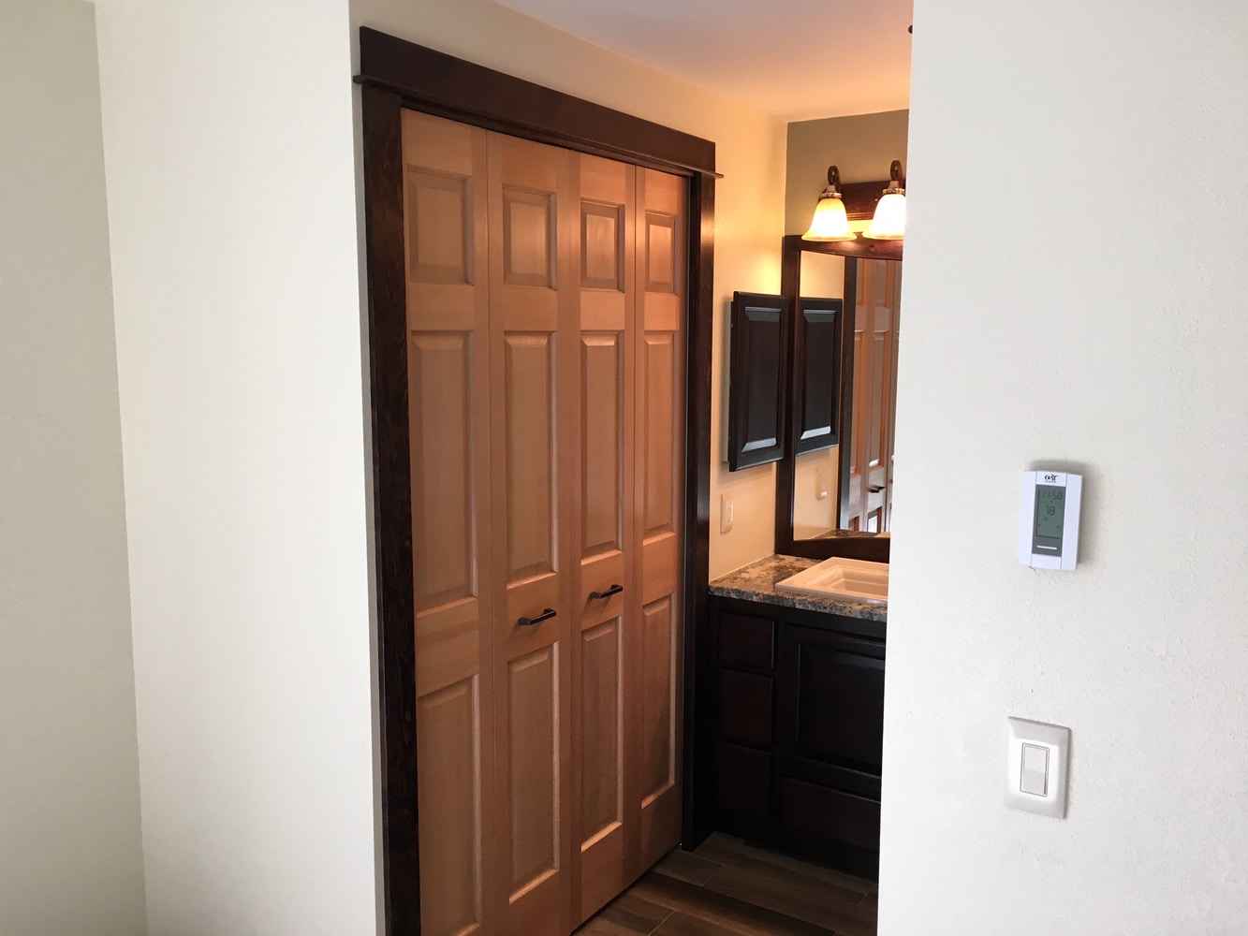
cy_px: 468
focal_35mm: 29
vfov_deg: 48.2
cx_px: 624
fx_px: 1046
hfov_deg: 61.7
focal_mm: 4.15
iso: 32
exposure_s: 1/30
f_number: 2.2
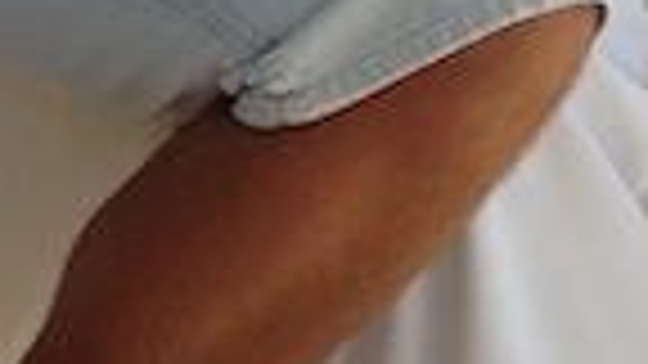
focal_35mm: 200
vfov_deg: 5.7
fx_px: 3436
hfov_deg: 10.7
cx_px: 144
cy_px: -683
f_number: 2.4
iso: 50
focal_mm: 4.13
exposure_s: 1/1695
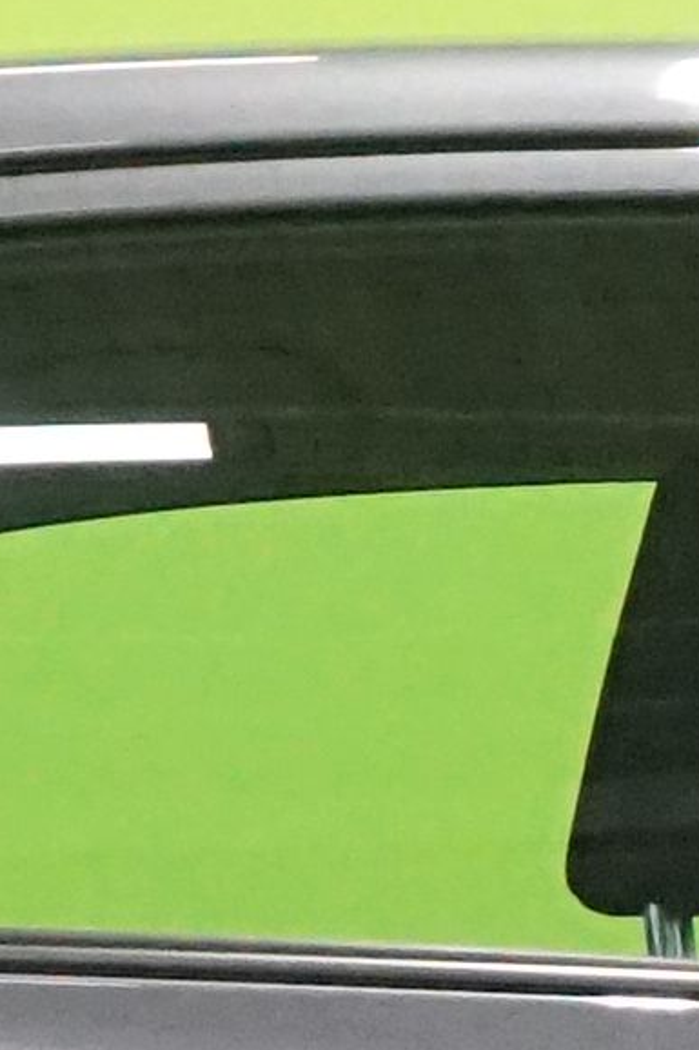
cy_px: 1283
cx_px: 1523
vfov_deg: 5.5
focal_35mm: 374
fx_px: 10898
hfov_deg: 3.6
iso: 6400
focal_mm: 36
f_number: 5
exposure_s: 1/400
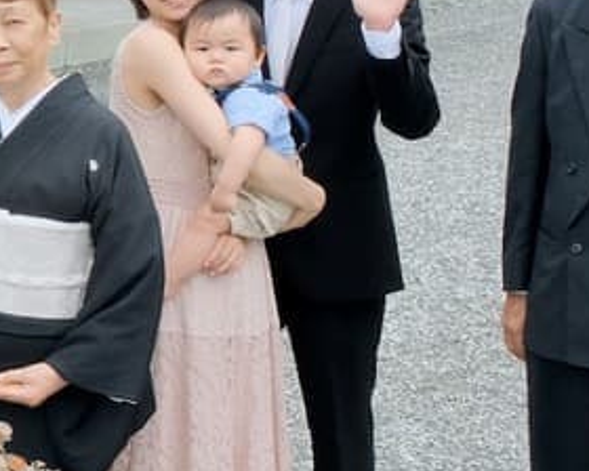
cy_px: 76
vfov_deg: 13.2
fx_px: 2022
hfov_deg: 14.6
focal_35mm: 116
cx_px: -459
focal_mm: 16
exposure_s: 1/250
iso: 800
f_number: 8
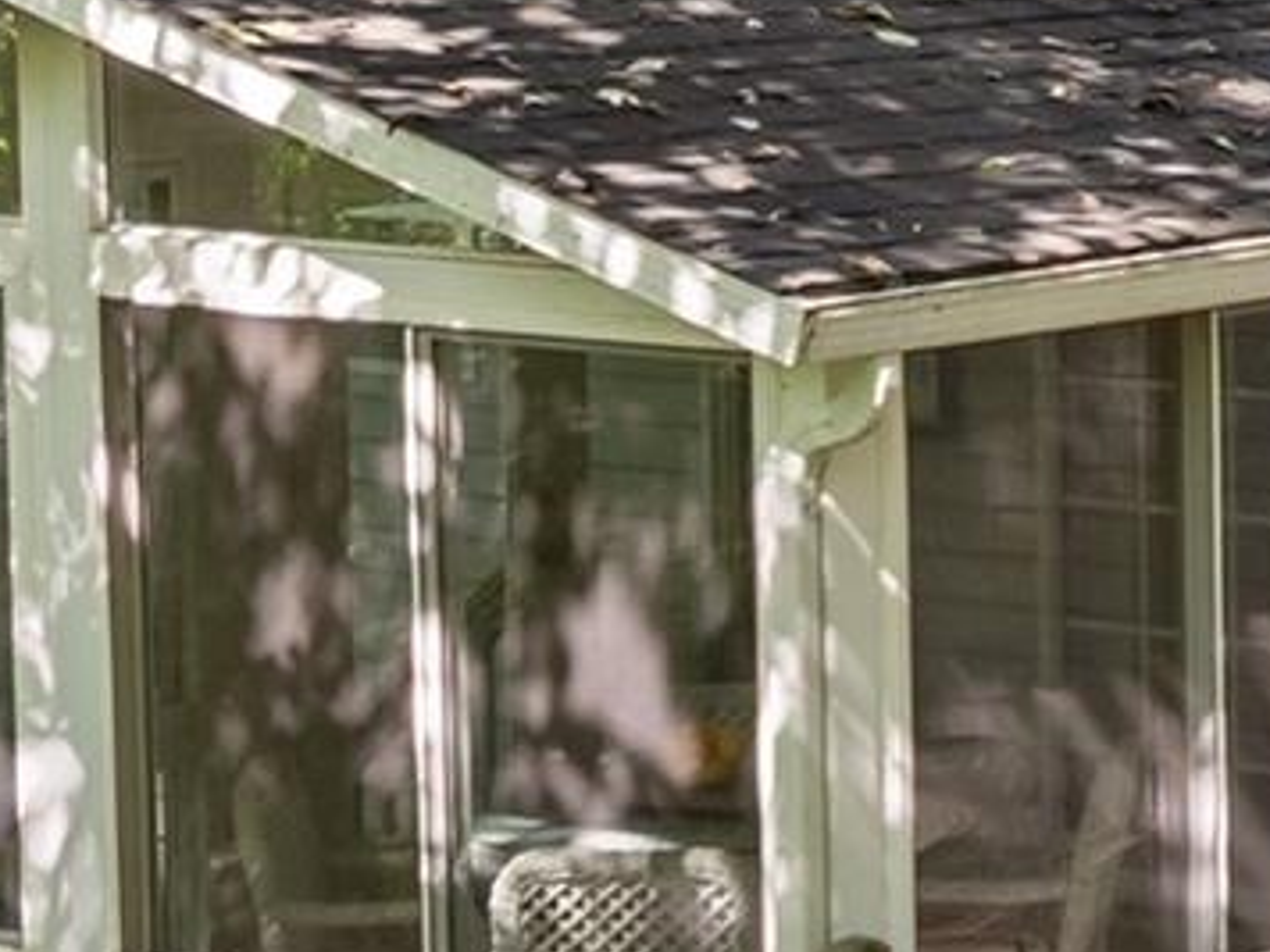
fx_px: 5063
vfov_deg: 10.7
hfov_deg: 13.2
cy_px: 169
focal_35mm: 138
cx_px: 2123
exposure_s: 1/200
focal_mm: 12.29
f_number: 2.8
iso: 170
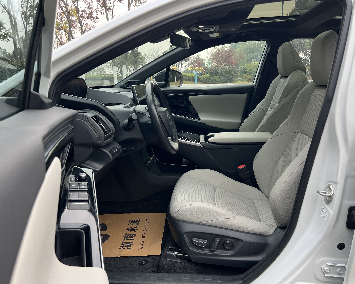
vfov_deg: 51.5
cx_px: 184
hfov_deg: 62.2
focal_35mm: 28
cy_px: 144
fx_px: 294
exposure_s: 1/327
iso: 50
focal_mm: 5.7
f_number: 1.5
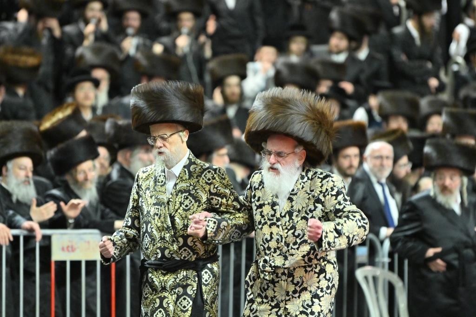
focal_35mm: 300
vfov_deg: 4.6
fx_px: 3965
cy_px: 158
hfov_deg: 6.9
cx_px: 238
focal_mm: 200
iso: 1600
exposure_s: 1/200
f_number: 2.8
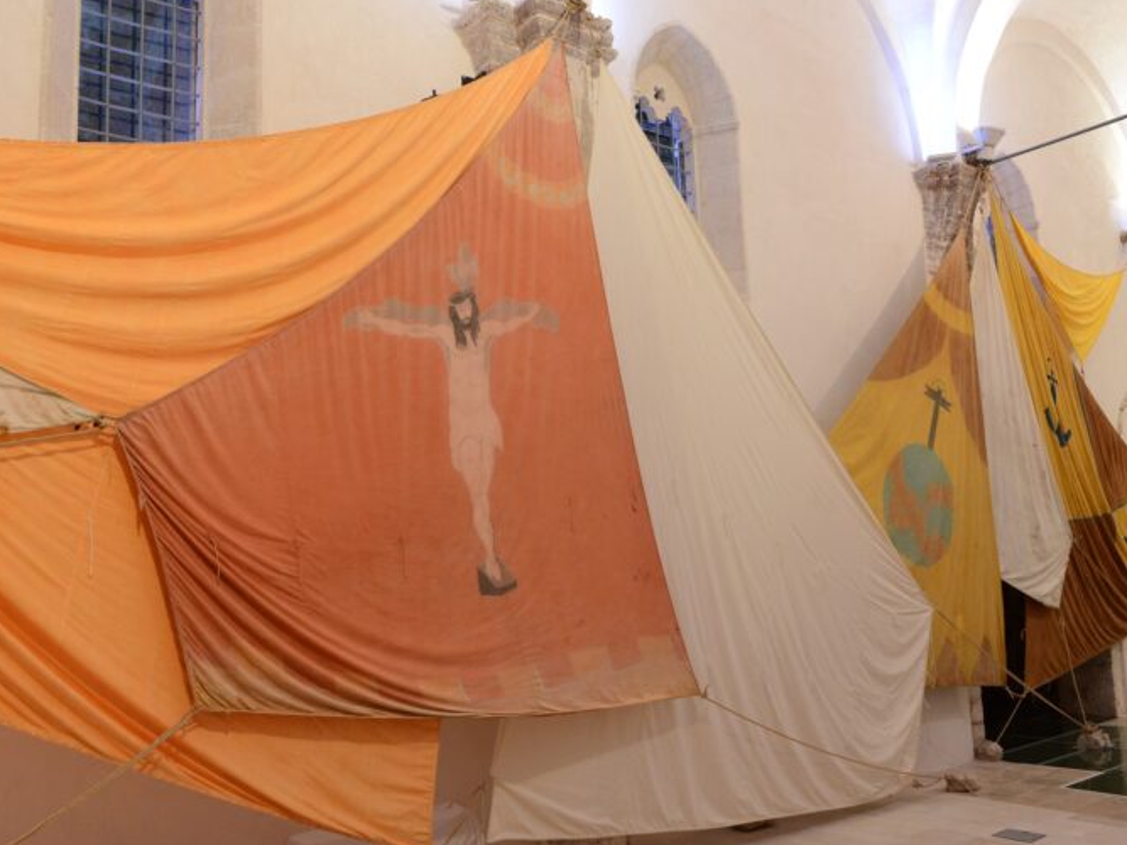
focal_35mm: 31
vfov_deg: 45.4
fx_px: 1009
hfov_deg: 58.3
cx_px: 586
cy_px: 428
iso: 2500
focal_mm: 28
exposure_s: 1/160
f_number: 7.1
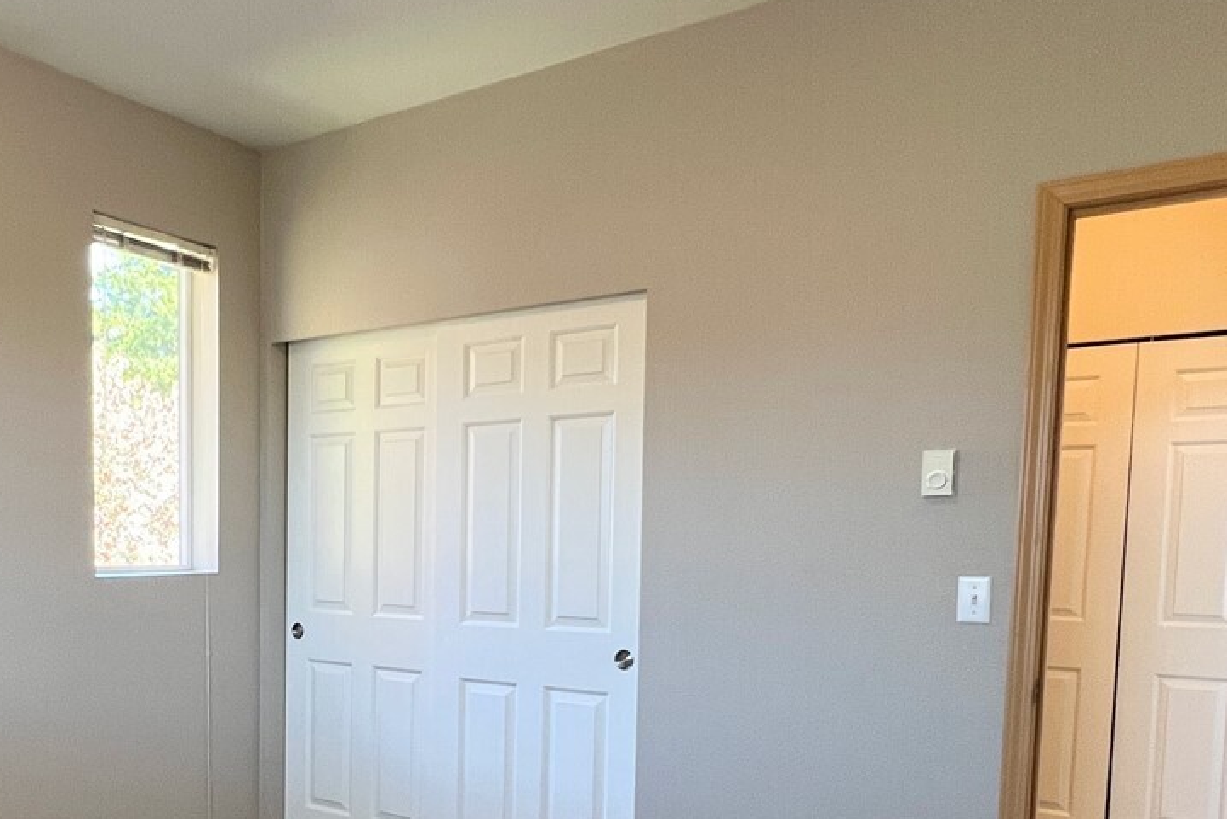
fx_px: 1023
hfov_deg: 59.1
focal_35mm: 30
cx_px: 328
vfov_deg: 42.3
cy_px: 616
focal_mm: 1.57
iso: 200
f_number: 1.8
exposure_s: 1/120
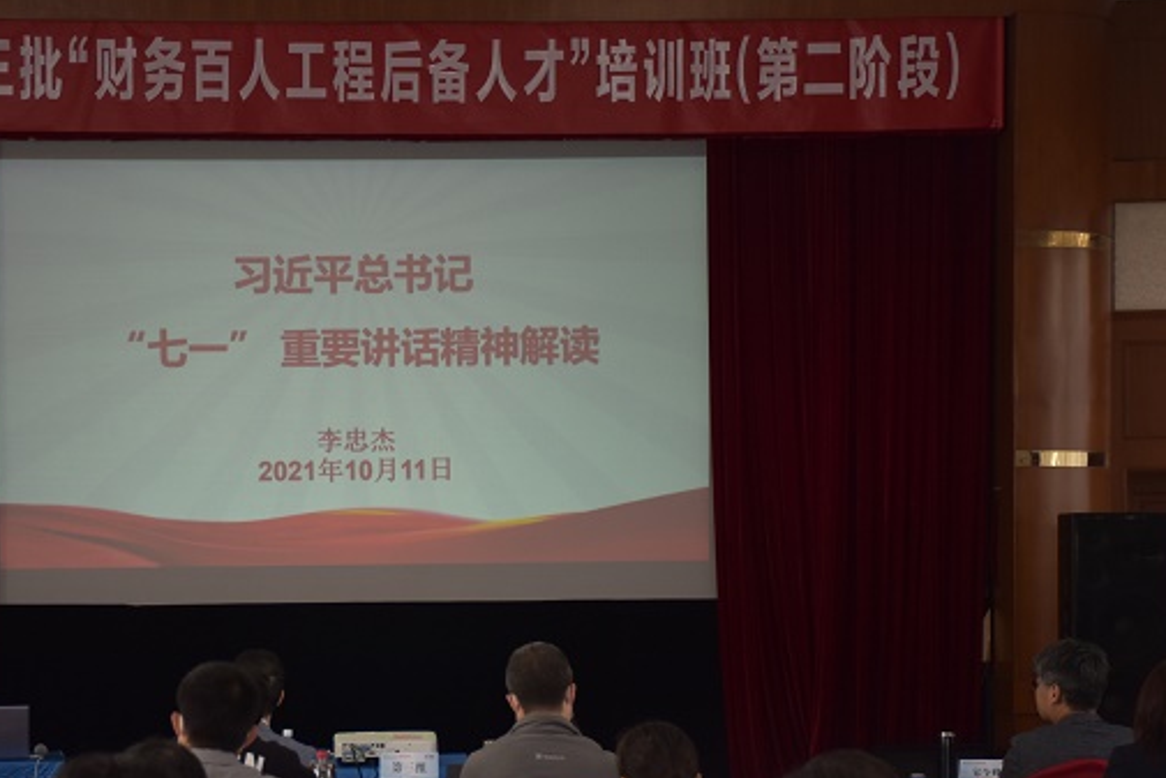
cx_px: 413
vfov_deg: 14.4
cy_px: 567
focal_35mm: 95
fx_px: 3078
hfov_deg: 21.4
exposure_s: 1/30
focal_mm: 40
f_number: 4.5
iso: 320
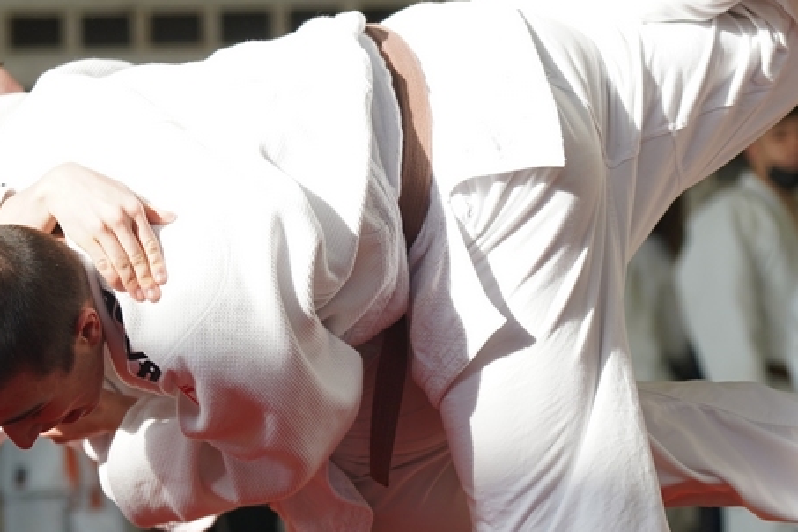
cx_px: 379
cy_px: 342
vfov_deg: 4.3
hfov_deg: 6.4
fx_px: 7159
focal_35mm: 323
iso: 250
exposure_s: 1/500
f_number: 4
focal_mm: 122
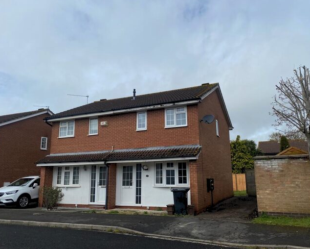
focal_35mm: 28
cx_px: 167
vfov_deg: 51.6
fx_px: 257
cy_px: 125
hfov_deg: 62.1
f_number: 1.8
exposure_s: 1/9615
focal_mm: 4.25
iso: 32
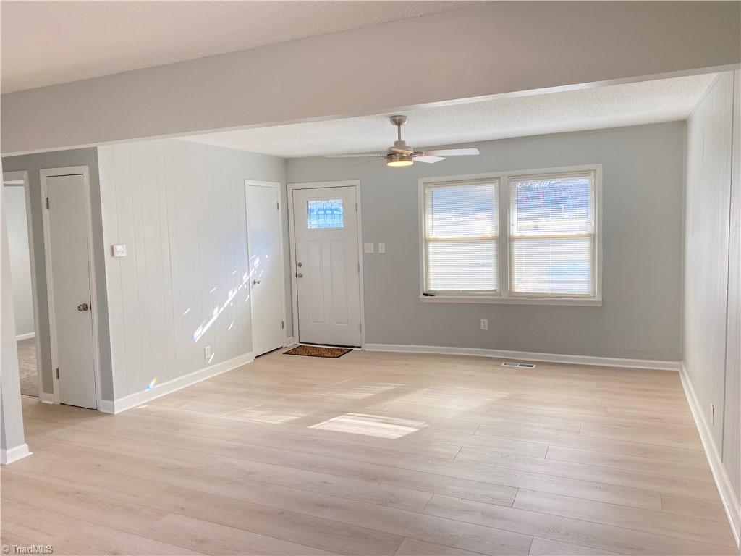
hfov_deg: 67.3
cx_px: 370
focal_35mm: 26
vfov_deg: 53.1
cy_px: 278
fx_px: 557
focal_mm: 4.25
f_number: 1.8
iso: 32
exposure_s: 1/182
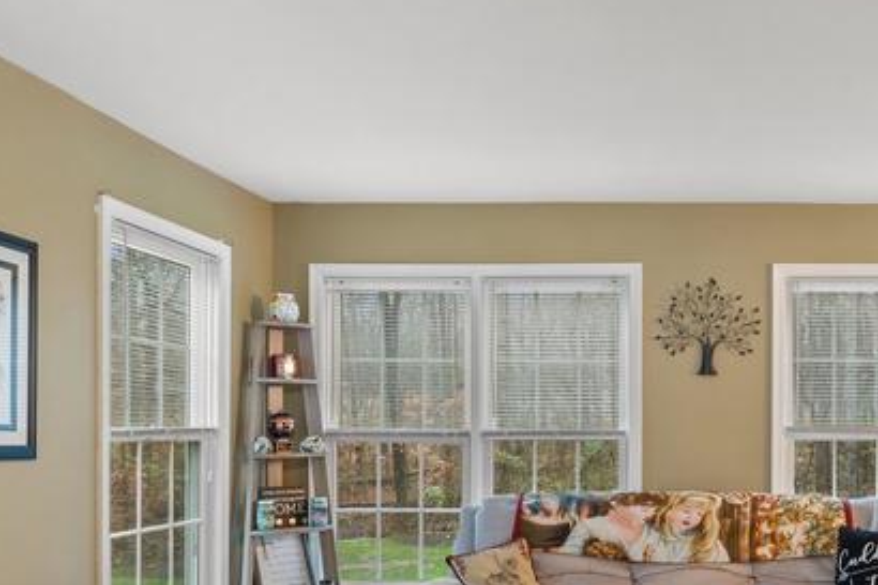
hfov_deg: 50.0
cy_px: 430
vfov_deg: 37.0
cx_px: 745
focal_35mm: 35
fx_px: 853
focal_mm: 14
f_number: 8
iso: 640
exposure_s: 1/2.5
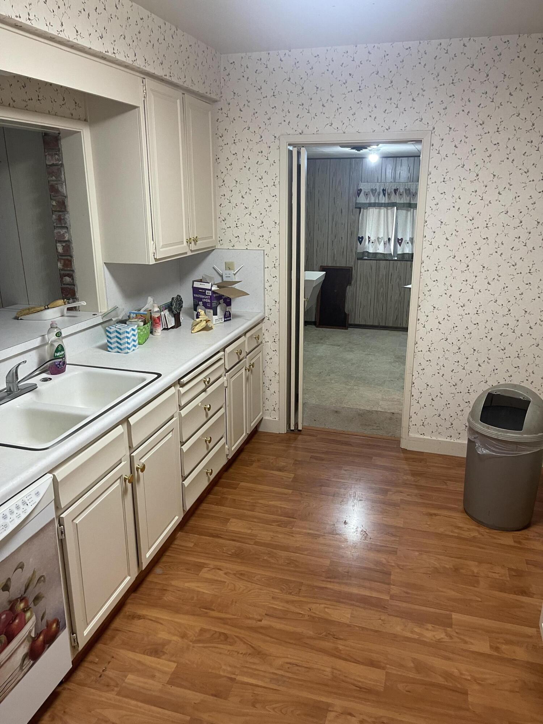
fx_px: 523
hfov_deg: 54.9
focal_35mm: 25
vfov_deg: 69.4
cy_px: 362
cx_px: 272
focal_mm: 5.1
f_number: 1.6
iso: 250
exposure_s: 1/60
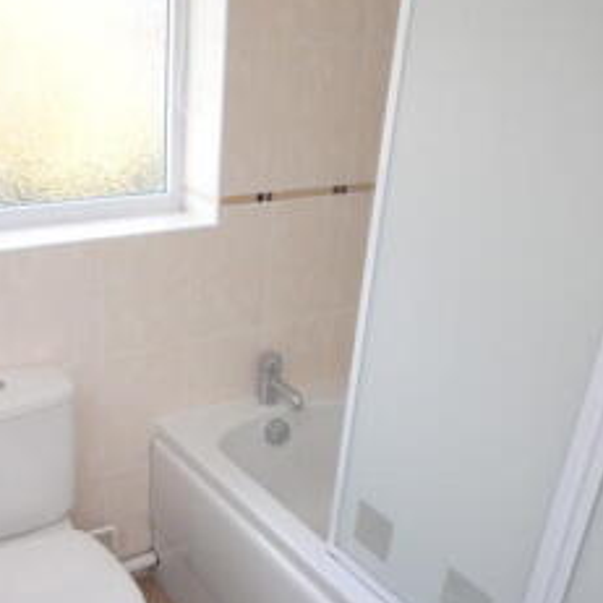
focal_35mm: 36
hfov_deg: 44.7
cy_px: 411
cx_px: 161
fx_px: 709
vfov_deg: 45.2
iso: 400
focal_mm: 10
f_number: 4
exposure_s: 1/100
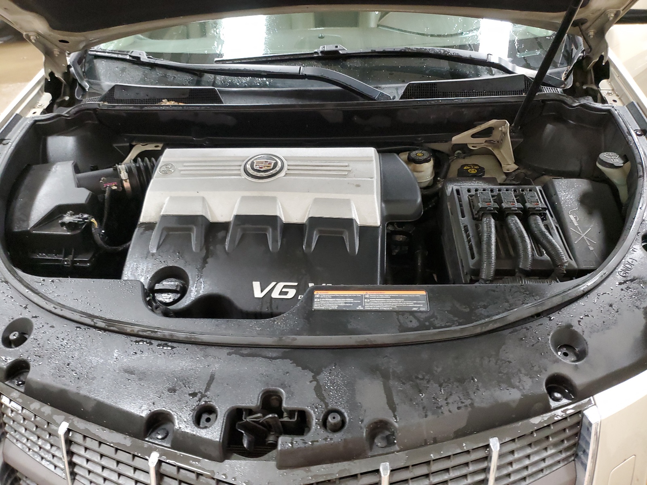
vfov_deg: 53.1
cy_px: 242
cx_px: 324
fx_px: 486
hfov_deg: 67.3
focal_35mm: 26
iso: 311
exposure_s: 1/24
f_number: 1.5
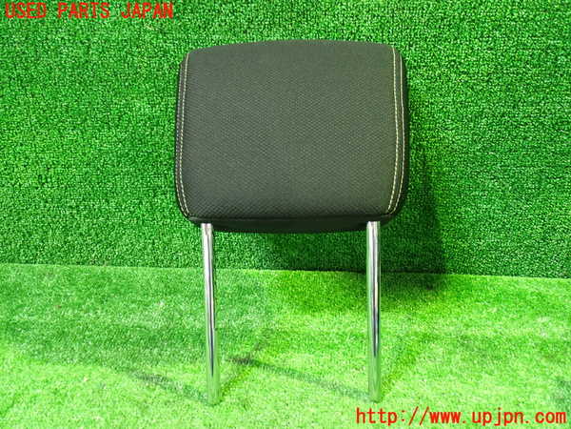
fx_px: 495
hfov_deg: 60.0
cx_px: 286
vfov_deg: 46.8
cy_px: 214
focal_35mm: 30
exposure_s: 1/20
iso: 800
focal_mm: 5.4
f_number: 2.3
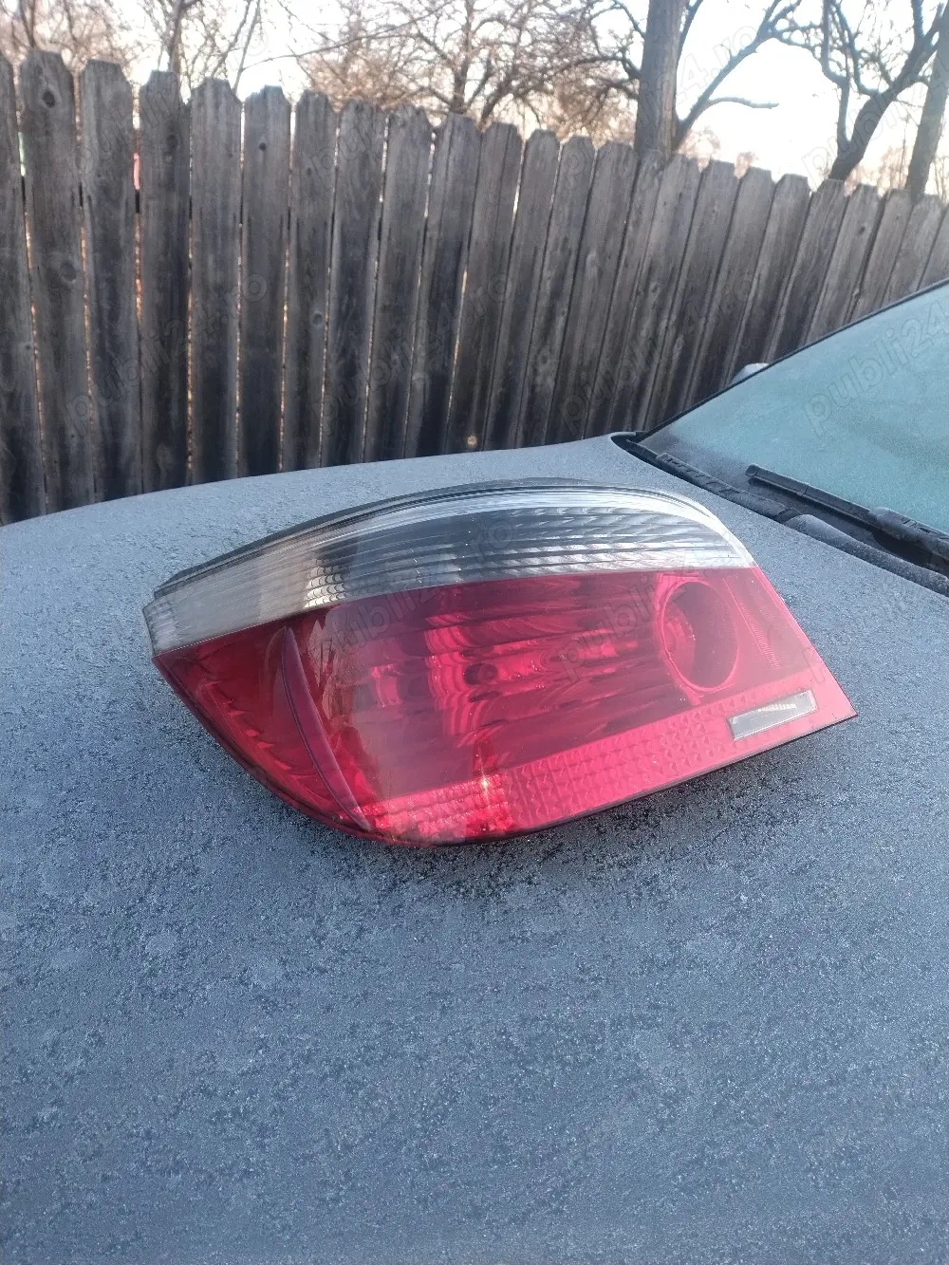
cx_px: 474
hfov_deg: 54.9
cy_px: 632
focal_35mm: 25
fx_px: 914
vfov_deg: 69.4
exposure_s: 1/159
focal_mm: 4.71
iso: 143
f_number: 1.7
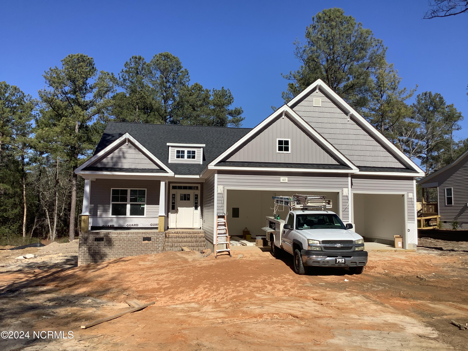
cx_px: 234
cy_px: 176
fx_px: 419
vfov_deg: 45.4
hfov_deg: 58.4
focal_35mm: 31
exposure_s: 1/2203
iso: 25
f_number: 2.4
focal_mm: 3.3
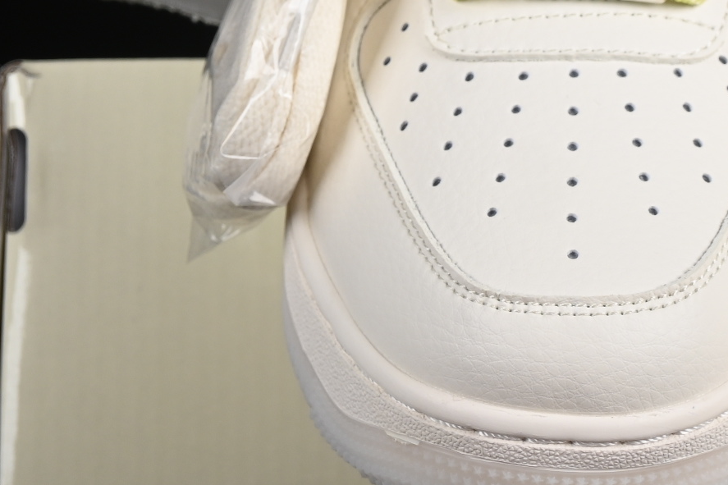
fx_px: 4569
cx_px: 813
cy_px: 59
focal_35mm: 226
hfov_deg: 9.0
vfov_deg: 6.1
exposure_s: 1/200
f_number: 7.1
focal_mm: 48
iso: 160
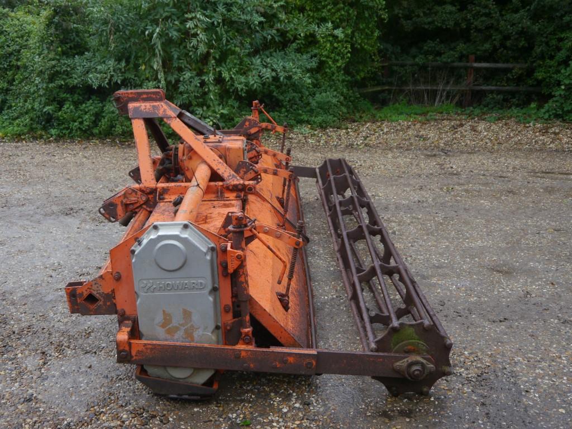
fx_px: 628
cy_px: 214
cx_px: 286
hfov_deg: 49.0
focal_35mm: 38
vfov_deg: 37.7
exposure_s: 1/80
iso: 160
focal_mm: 19
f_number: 4.2
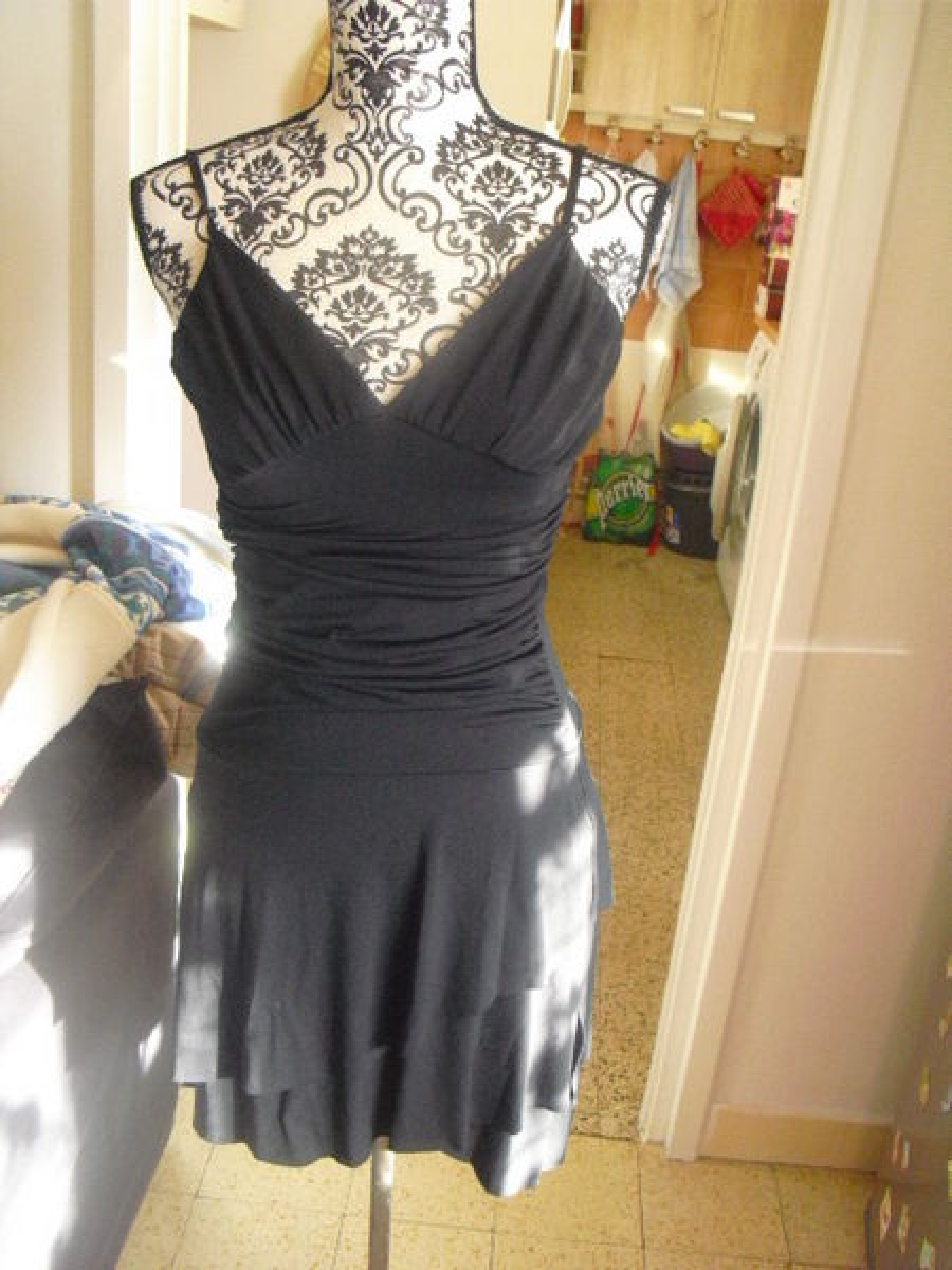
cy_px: 635
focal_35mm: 36
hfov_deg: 39.7
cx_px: 476
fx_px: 1320
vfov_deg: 51.4
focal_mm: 6.3
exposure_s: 1/60
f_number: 3.1
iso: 800
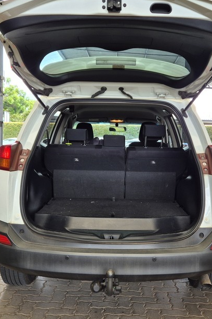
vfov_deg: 48.5
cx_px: 117
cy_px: 162
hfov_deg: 33.4
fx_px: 353
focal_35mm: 40
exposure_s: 1/180
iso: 40
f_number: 1.8
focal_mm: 5.4
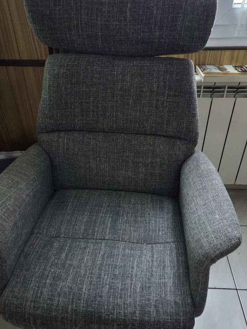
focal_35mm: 30
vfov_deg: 59.9
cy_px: 152
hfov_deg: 46.8
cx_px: 129
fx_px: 285
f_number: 1.8
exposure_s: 1/50
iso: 2000
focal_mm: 5.4
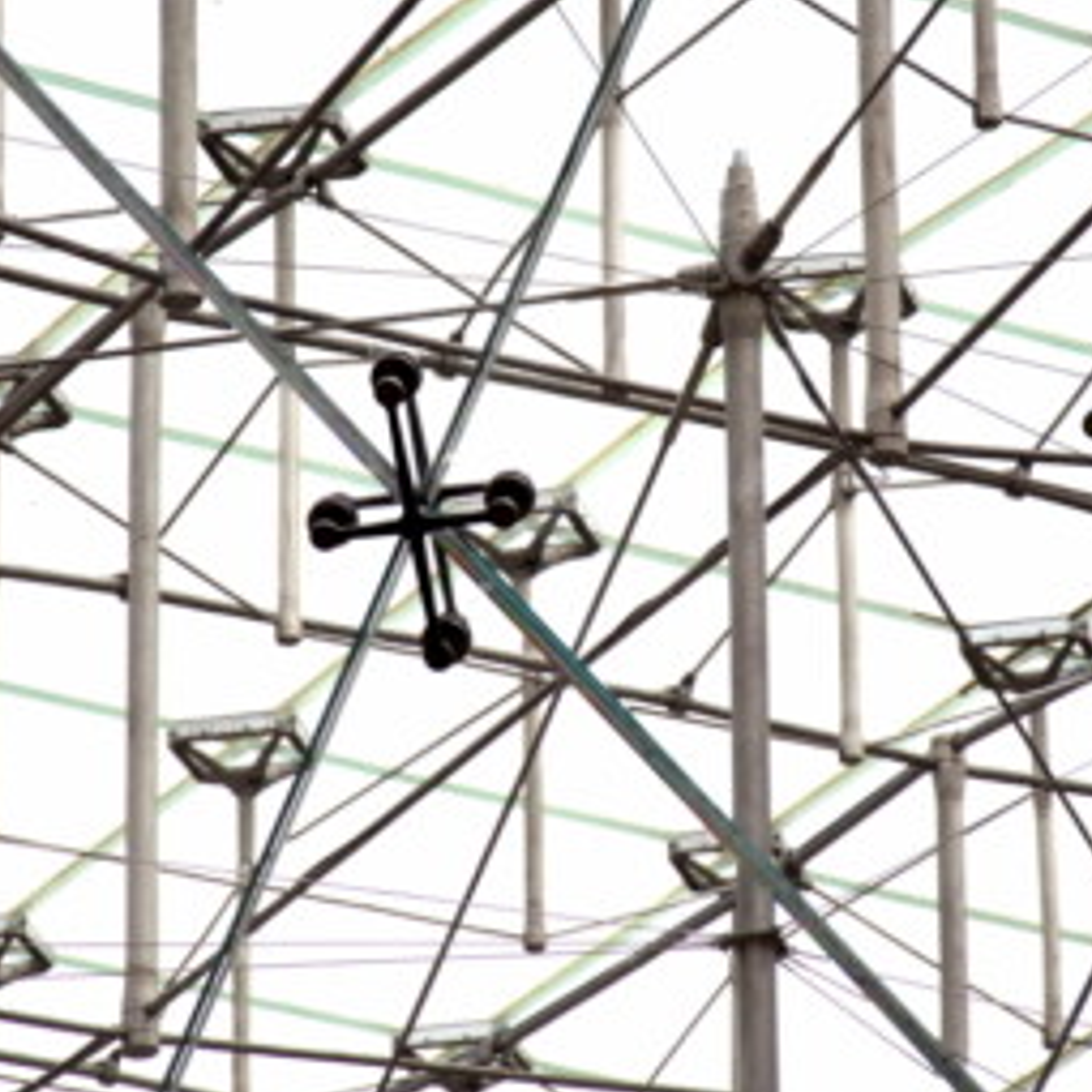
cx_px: 608
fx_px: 9345
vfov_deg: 6.7
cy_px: 396
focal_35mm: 262
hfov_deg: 6.7
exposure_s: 1/1000
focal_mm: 105
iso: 200
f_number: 5.6
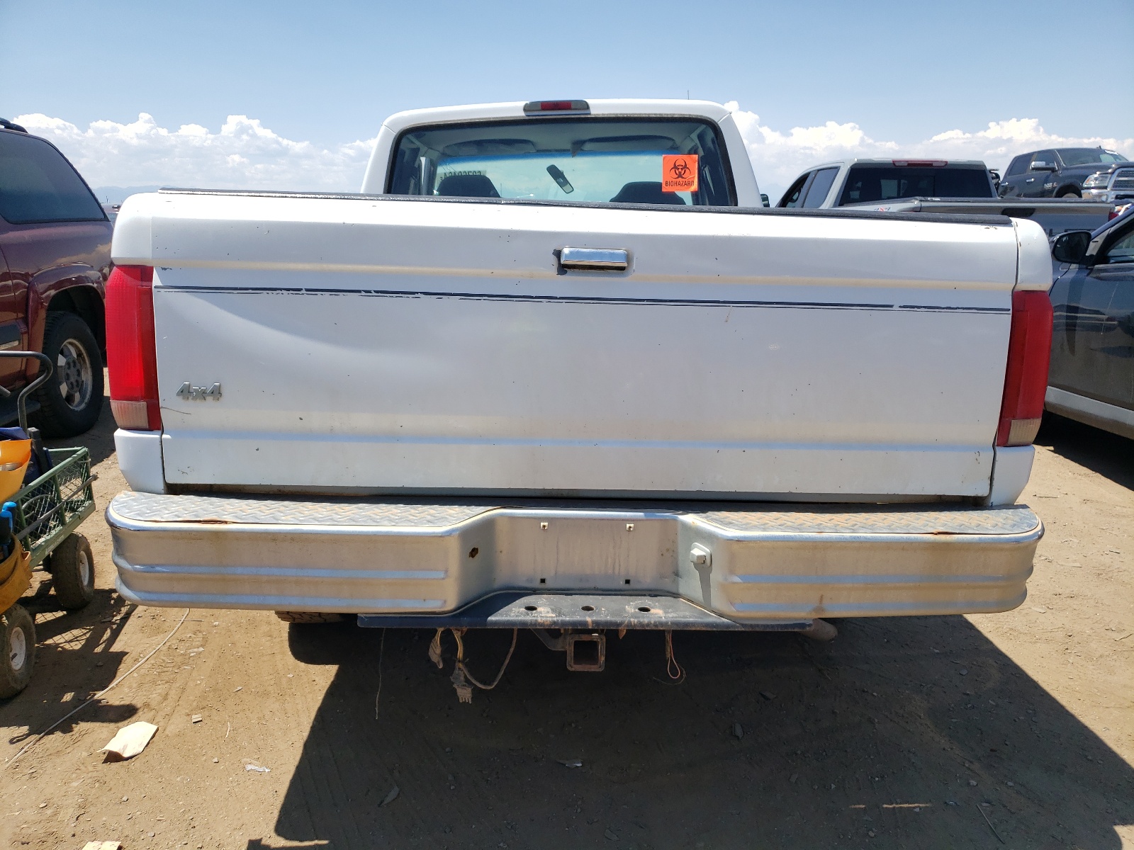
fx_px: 852
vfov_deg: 53.1
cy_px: 425
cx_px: 567
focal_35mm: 26
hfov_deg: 67.3
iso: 50
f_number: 1.5
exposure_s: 1/2500
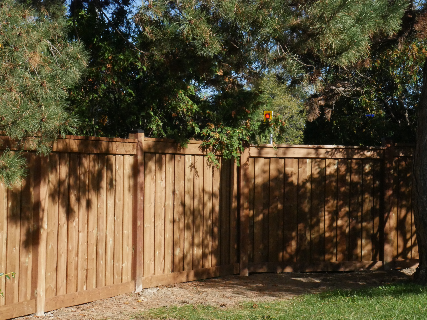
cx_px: 214
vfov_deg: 17.6
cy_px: 160
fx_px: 1037
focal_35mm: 84
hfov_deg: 23.3
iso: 3200
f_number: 22
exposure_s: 1/640
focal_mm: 42
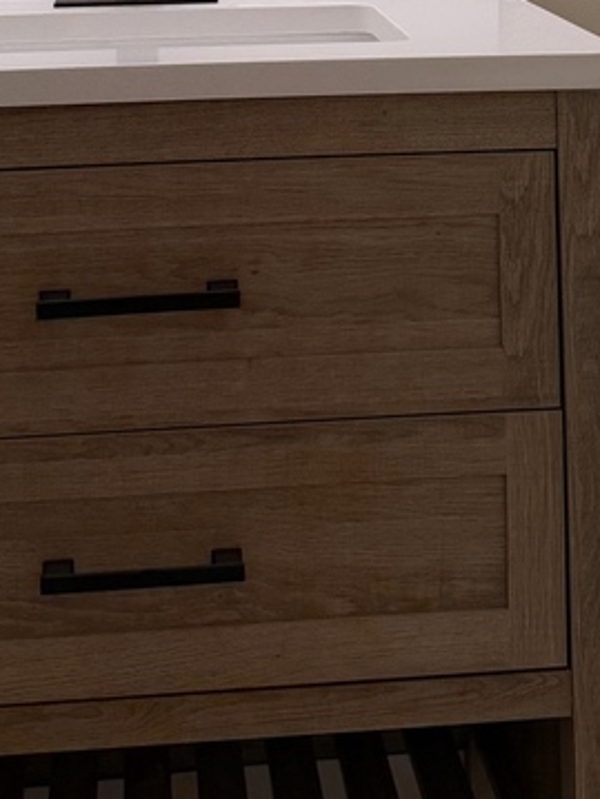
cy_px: -198
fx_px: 1664
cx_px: 316
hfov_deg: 20.4
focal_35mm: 72
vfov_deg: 24.2
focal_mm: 6.76
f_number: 1.78
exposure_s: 1/182
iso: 100
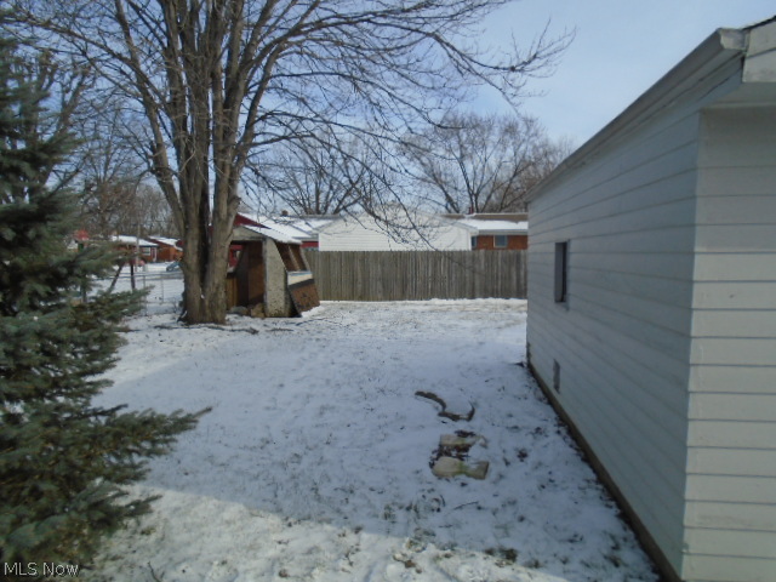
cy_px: 291
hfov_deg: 67.3
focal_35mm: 26
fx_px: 583
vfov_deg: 53.1
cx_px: 388
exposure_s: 1/250
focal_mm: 4.6
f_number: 8
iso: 100
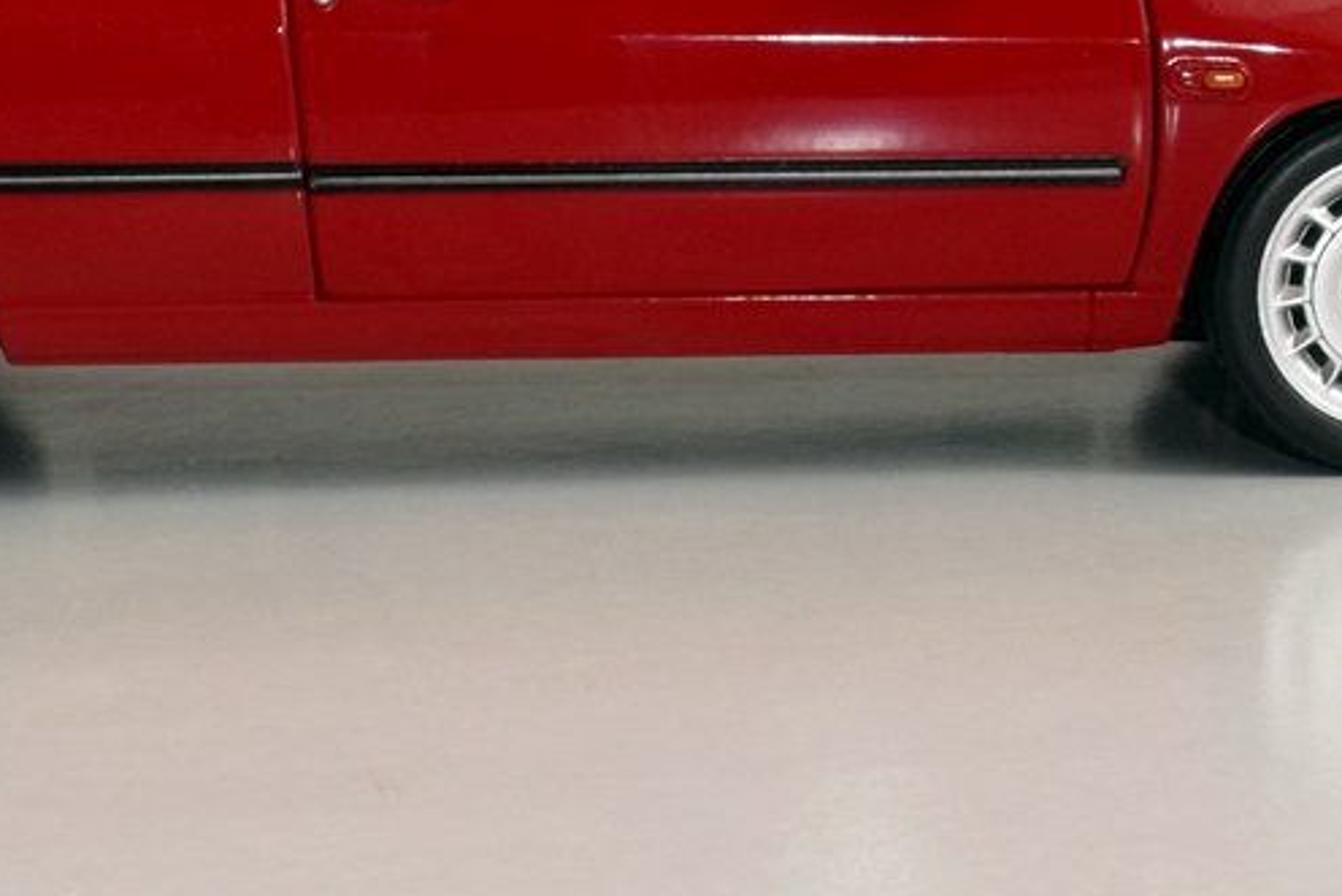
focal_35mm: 153
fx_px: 5705
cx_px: 563
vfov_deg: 9.0
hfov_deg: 13.4
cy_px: 162
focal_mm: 11.9
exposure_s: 1/4
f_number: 7.6
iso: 100
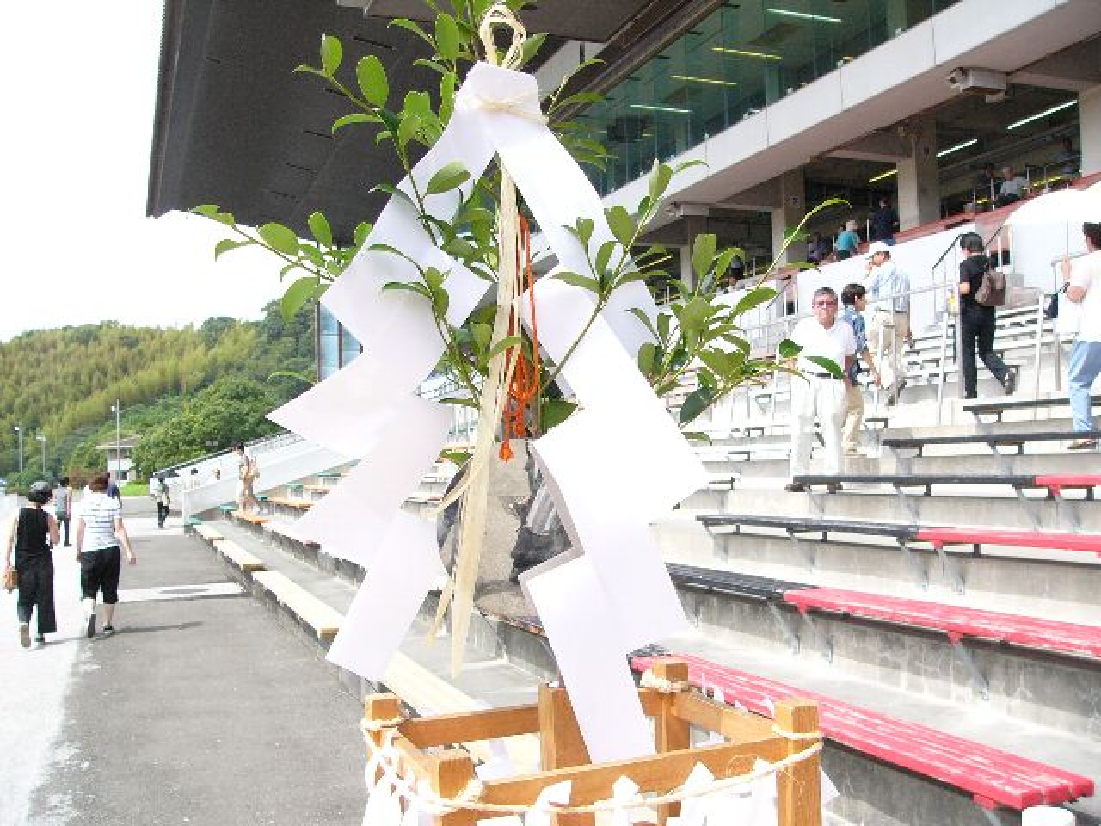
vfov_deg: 39.7
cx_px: 550
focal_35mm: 36
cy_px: 413
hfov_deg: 51.4
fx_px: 1145
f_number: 2.8
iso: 100
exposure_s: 1/1000
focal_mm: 6
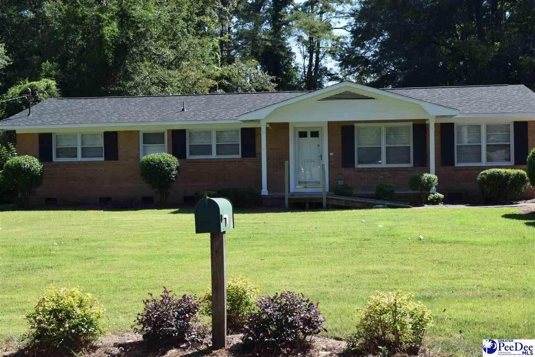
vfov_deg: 29.9
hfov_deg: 43.6
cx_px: 268
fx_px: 669
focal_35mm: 45
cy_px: 178
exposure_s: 1/250
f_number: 8
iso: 200
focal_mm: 30
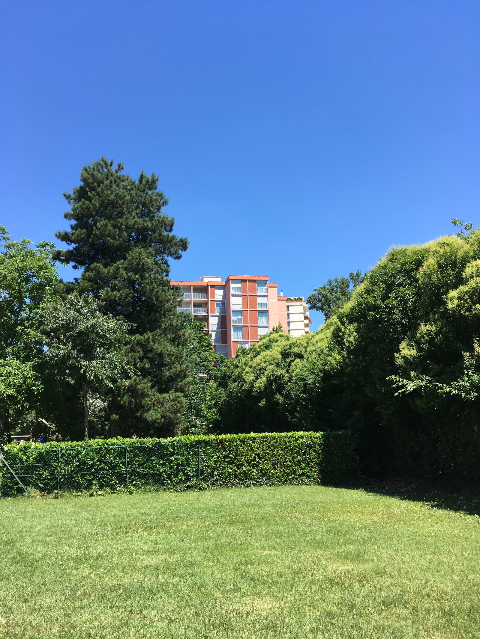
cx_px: 240
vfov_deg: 61.7
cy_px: 320
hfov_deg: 48.2
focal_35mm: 29
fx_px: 536
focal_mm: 4.15
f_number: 2.2
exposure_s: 1/761
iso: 25
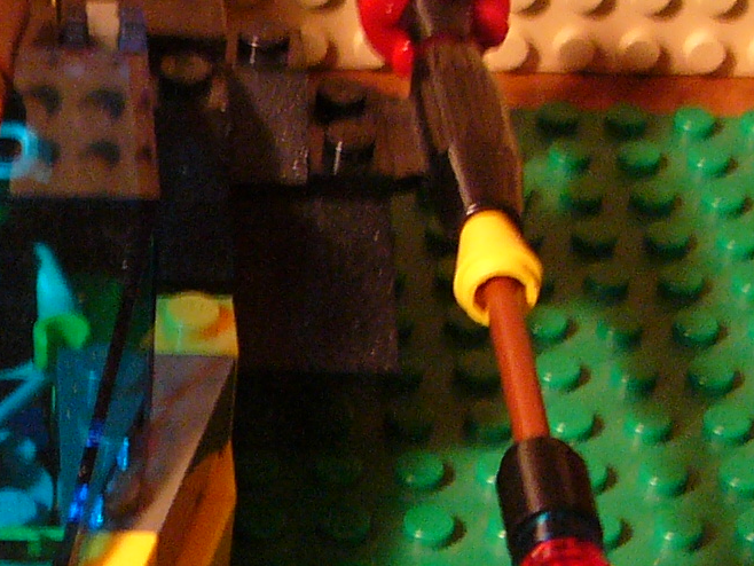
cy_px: 457
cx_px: -42
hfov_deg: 15.3
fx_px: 2746
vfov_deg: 11.7
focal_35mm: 126
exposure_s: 1/8
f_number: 2.8
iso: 200
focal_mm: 6
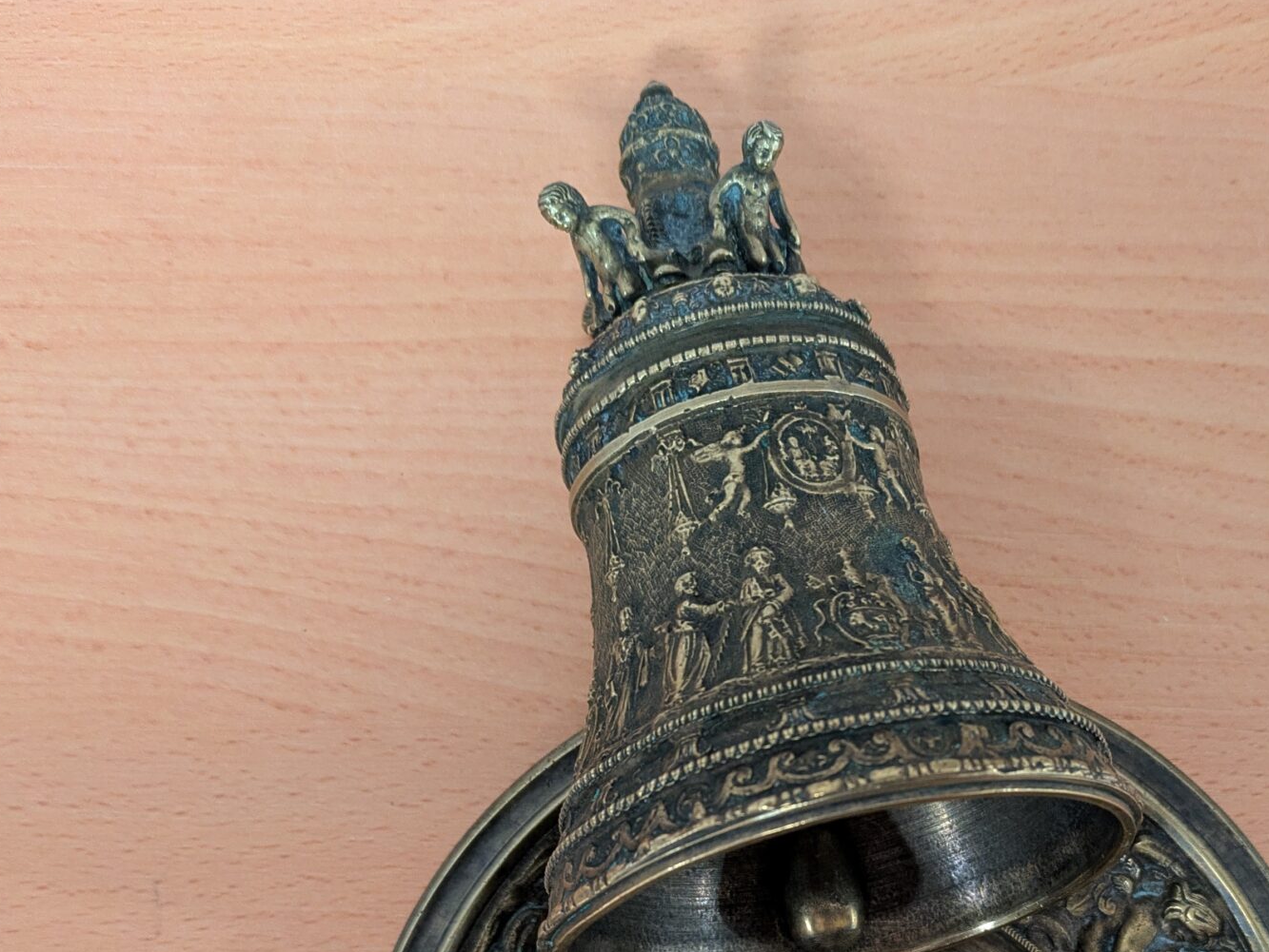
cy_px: 880
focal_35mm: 48
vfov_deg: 28.9
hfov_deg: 39.3
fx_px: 1760
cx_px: 823
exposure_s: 1/25
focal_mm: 5.43
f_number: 1.89
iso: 317
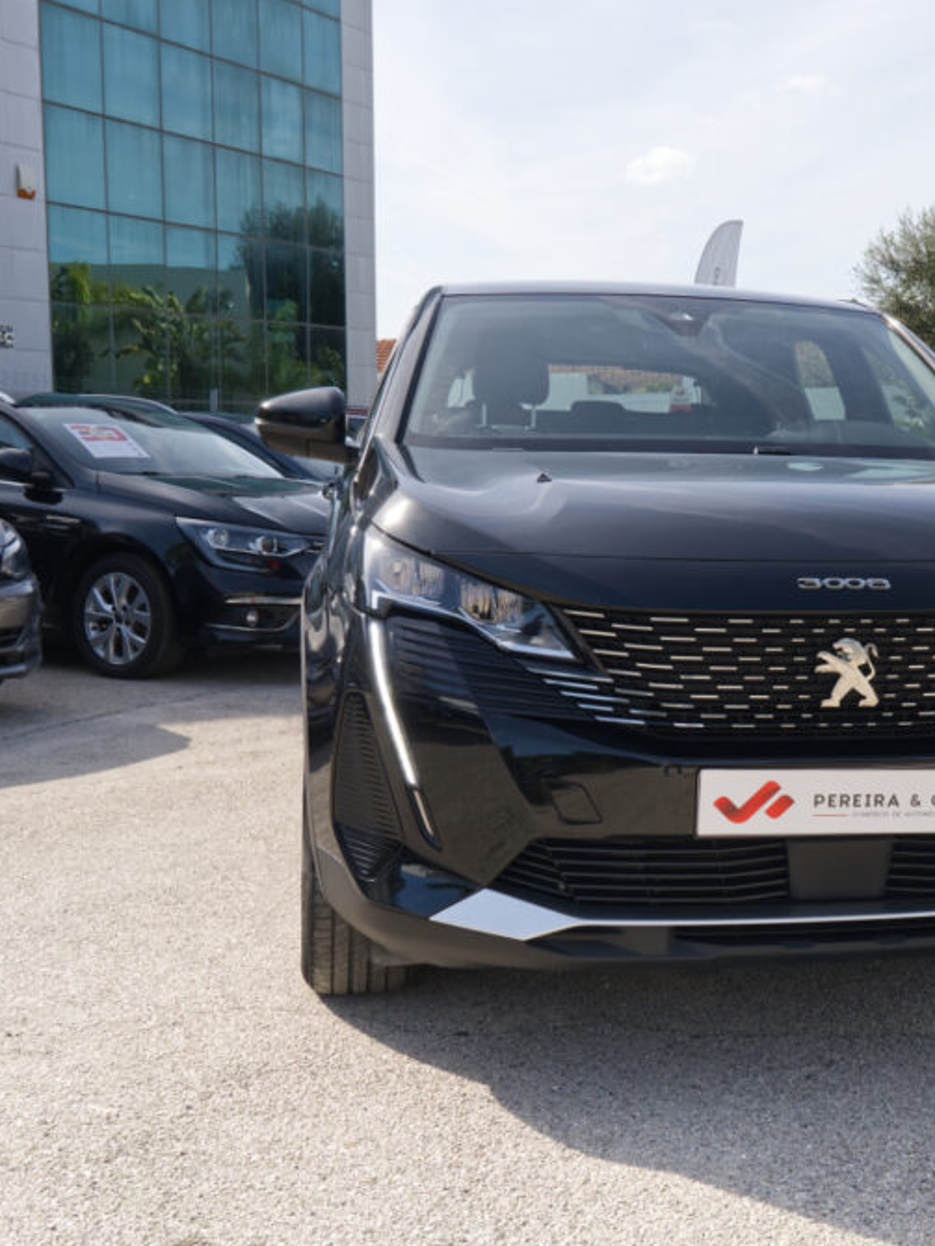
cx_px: 790
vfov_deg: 40.4
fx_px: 1692
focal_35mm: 47
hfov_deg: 29.9
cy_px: 628
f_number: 10
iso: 160
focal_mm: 21.5
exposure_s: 1/200
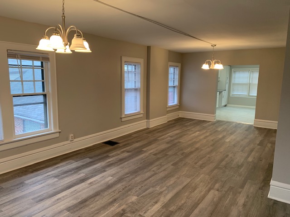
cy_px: 108
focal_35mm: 26
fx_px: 218
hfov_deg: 67.3
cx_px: 145
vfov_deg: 53.1
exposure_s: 1/60
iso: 80
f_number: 1.8
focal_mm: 4.25
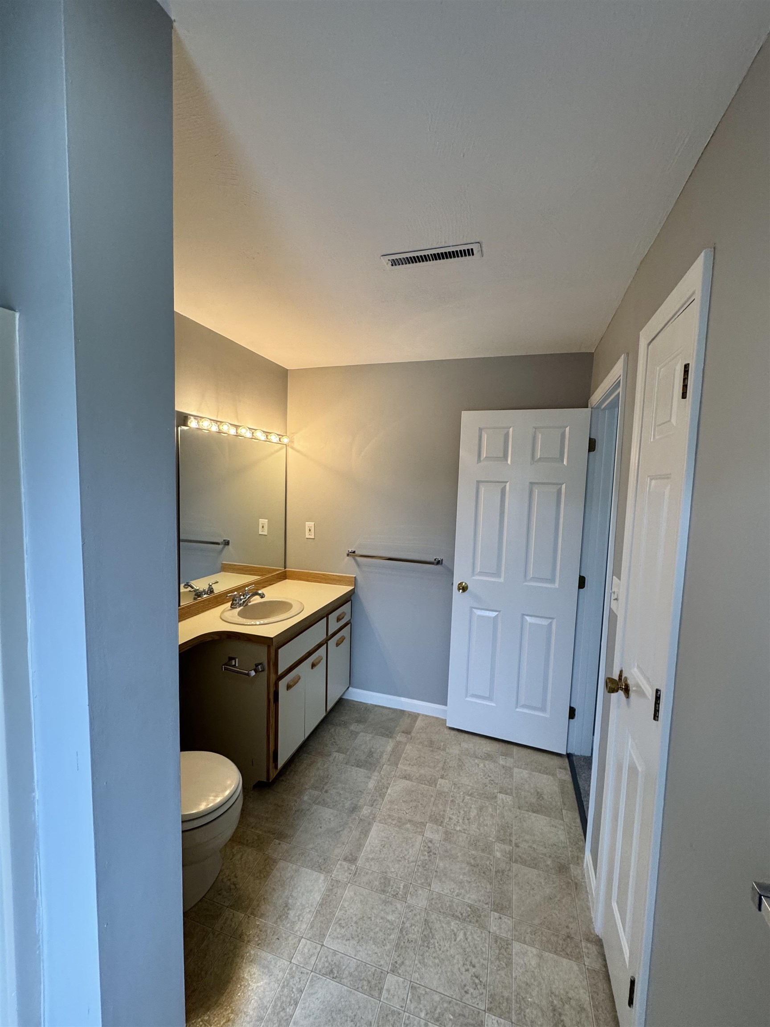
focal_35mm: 14
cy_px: 514
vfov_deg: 102.1
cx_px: 385
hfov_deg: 85.7
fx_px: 415
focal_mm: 2.22
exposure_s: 1/120
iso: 200
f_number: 2.2
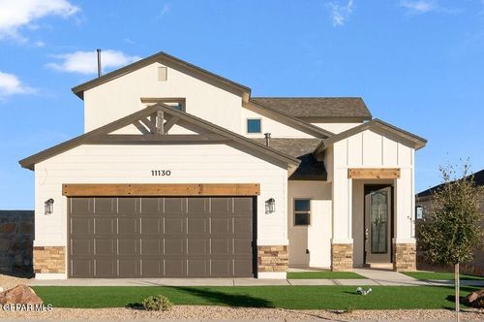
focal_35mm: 35
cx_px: 242
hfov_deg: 54.5
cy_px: 161
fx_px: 470
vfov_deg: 37.8
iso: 400
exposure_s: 1/640
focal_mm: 35
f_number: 11
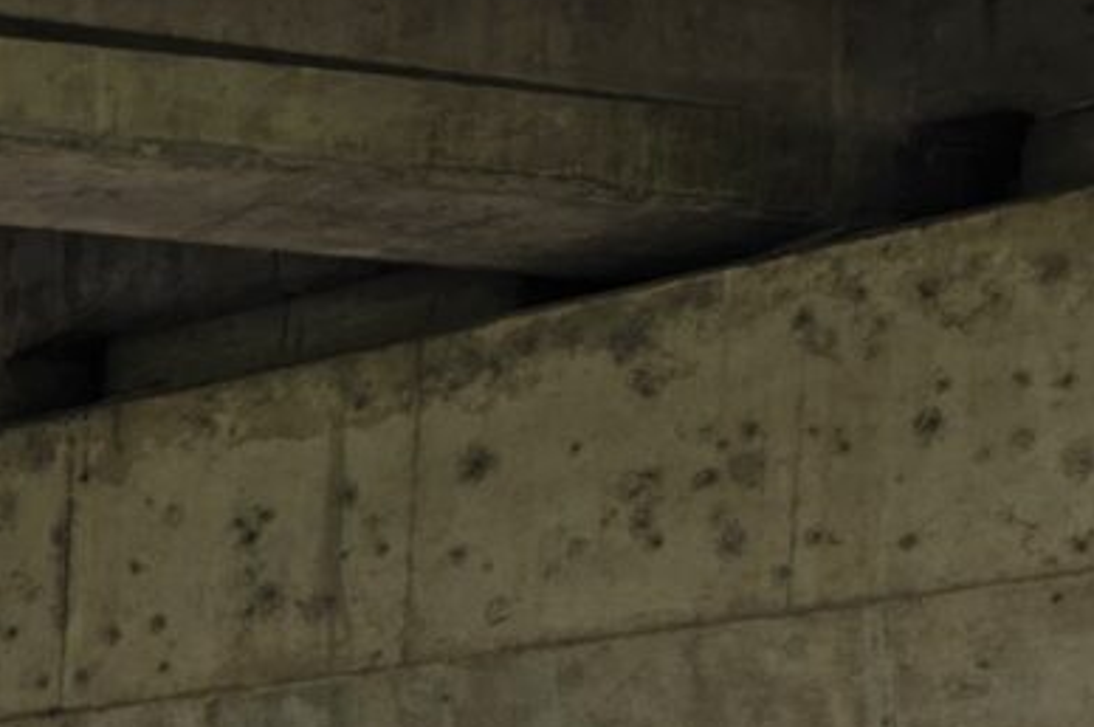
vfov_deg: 8.0
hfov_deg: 10.6
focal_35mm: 158
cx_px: -1785
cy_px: 1758
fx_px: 4797
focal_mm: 6.3
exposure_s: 1/359
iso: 32
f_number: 1.7
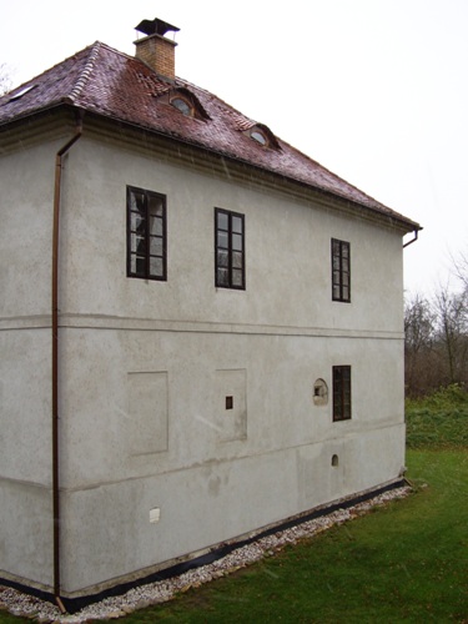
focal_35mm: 30
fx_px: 541
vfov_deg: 60.0
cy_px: 312
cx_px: 234
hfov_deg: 46.8
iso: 71
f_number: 2.9
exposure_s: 1/71
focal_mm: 5.8
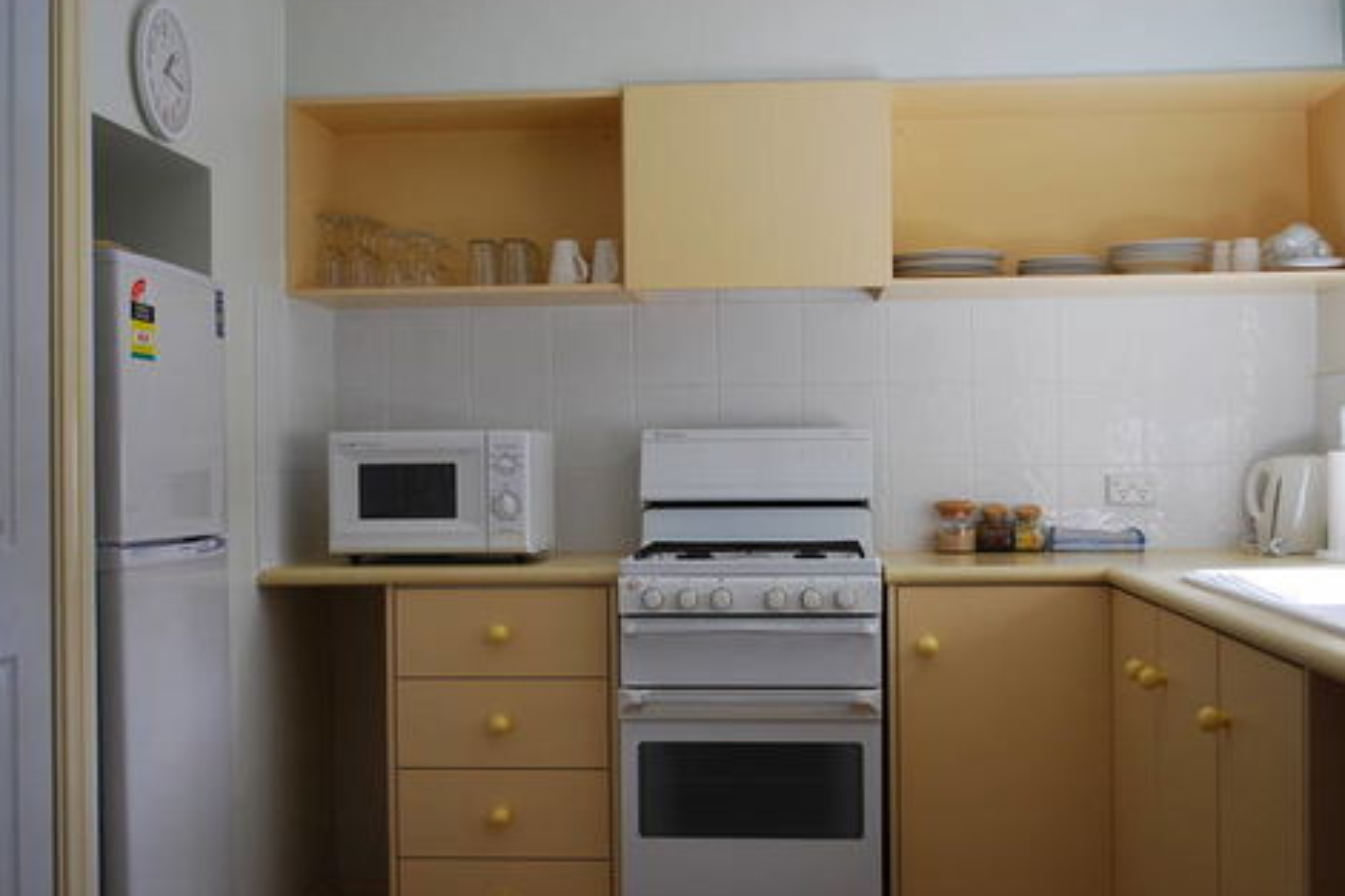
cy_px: 445
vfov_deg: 30.2
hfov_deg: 44.1
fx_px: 1662
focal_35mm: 45
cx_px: 664
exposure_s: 1/30
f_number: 4.8
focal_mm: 29
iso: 220
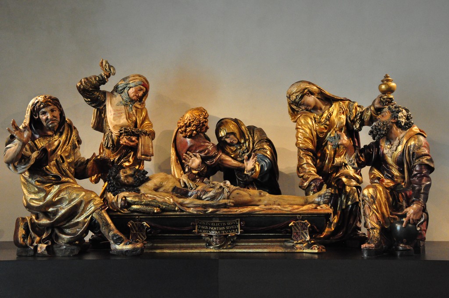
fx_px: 654
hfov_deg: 37.9
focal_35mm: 52
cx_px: 224
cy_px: 149
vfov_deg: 25.7
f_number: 4.2
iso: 3200
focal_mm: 35
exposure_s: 1/60
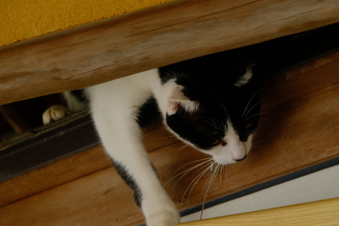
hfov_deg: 17.4
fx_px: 1102
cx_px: 227
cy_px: 153
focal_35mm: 117
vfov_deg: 11.7
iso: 320
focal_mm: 55
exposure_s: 1/30
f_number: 4.5
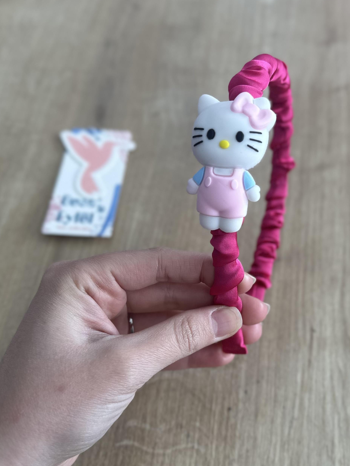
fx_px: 418
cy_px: 254
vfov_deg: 58.3
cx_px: 214
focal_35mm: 31
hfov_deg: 45.1
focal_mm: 6.86
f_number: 1.78
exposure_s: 1/100
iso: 80
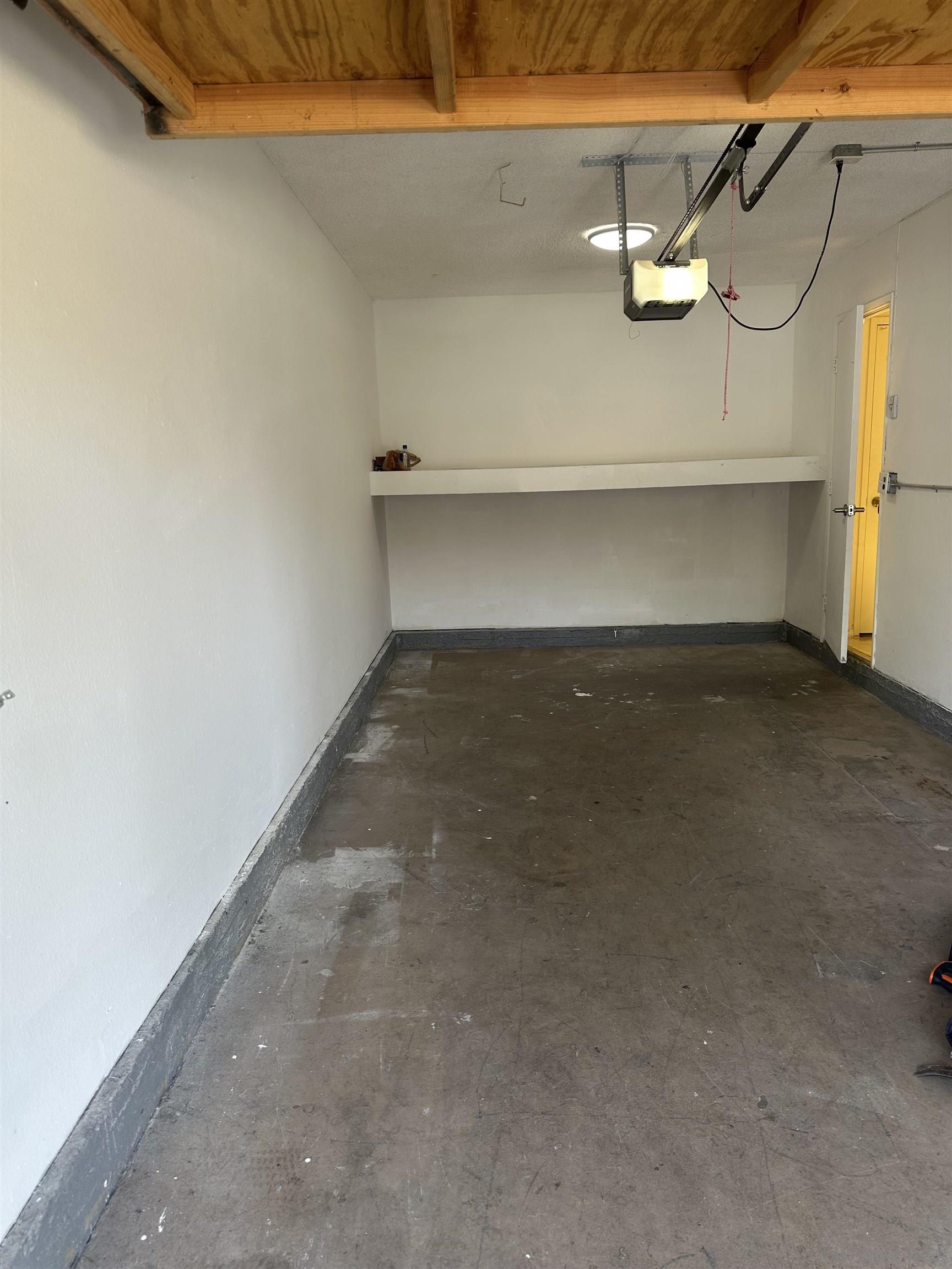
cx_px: 476
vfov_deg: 71.6
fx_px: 880
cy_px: 634
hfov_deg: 56.8
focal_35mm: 24
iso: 64
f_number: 1.78
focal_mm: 6.86
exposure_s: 1/120
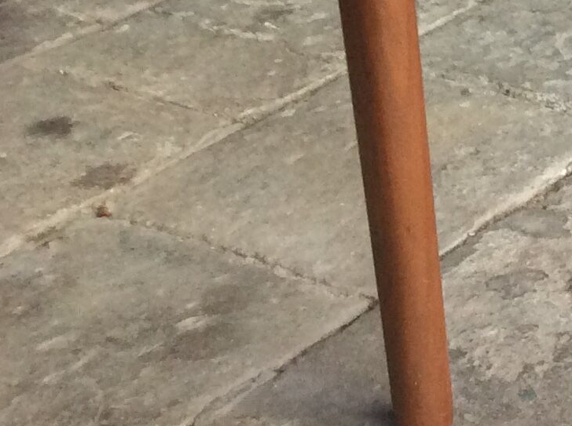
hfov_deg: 15.1
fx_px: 1880
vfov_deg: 12.5
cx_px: 1018
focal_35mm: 114
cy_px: -160
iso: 80
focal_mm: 3.3
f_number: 2.4
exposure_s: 1/25
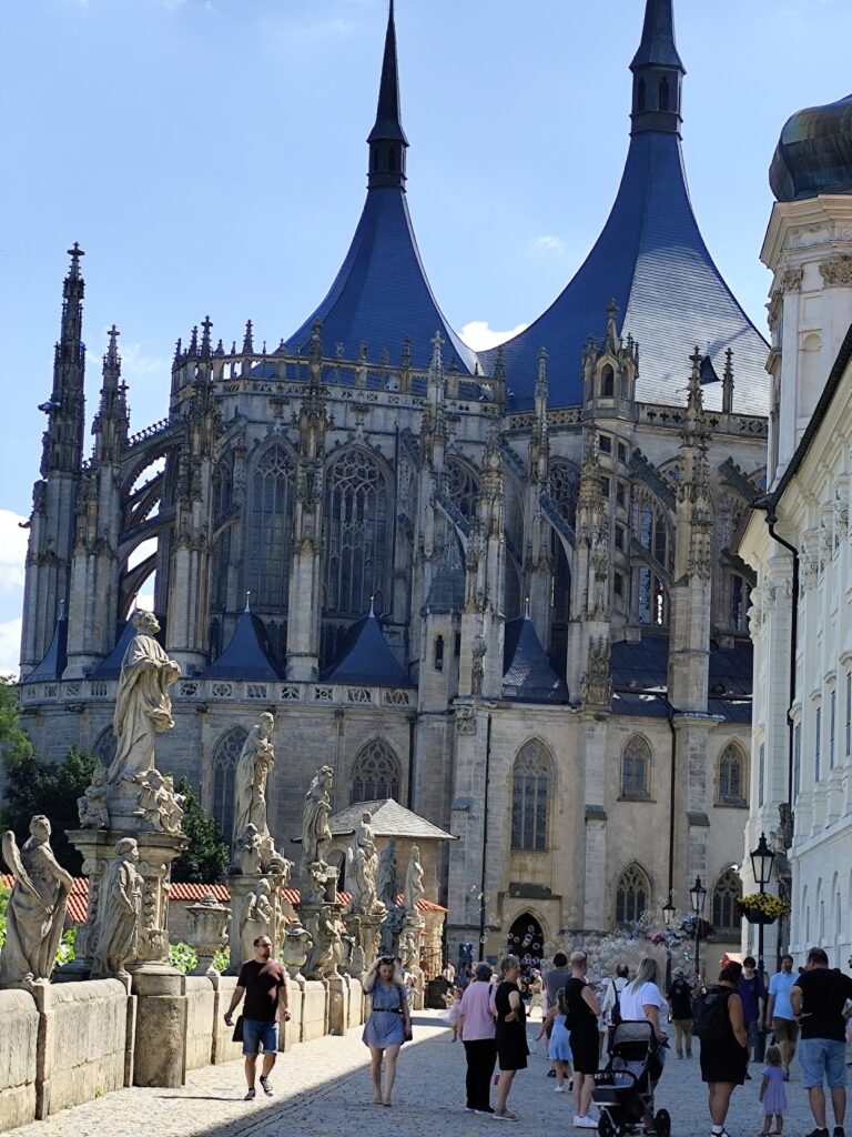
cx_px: 426
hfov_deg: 15.9
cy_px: 568
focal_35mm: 93
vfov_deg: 21.1
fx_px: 3052
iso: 50
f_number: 1.65
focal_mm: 6.19
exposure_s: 1/799
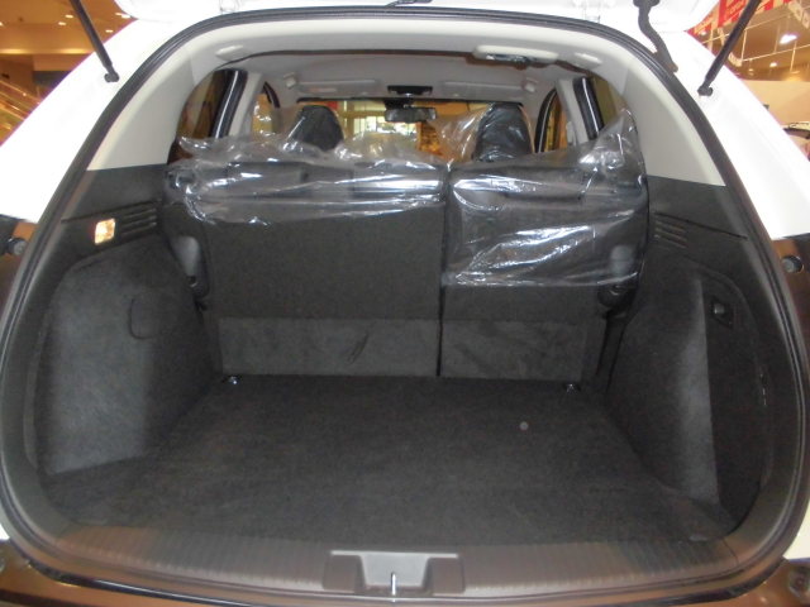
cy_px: 304
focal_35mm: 26
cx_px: 405
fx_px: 608
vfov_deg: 53.1
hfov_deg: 67.3
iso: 400
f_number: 3.5
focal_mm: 4.6
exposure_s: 1/60
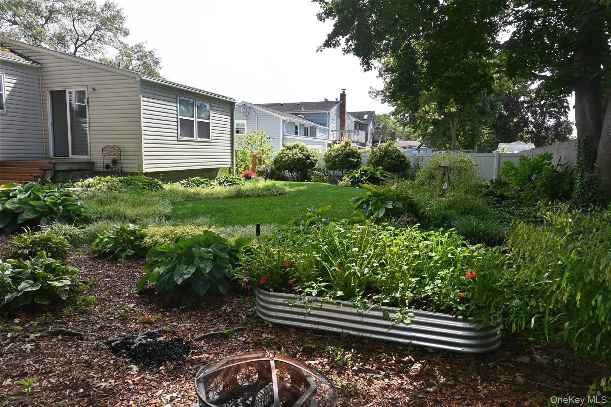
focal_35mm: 24
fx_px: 407
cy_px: 204
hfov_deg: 73.7
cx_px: 306
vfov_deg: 53.1
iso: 100
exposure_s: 1/160
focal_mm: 16
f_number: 7.1
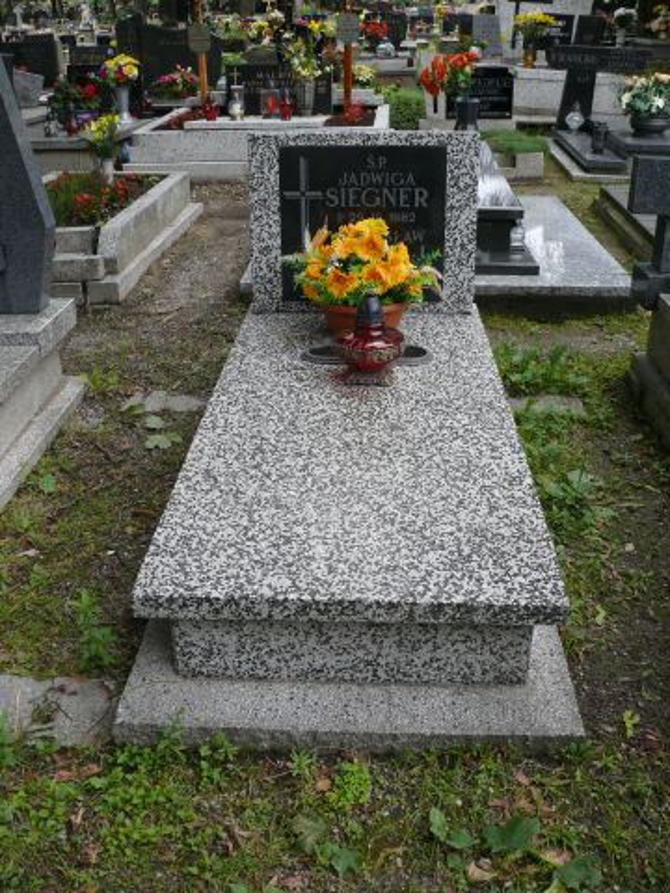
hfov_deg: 40.7
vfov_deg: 52.6
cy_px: 446
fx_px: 903
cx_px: 335
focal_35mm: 35
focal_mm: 7.4
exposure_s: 1/125
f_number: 3.6
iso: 100
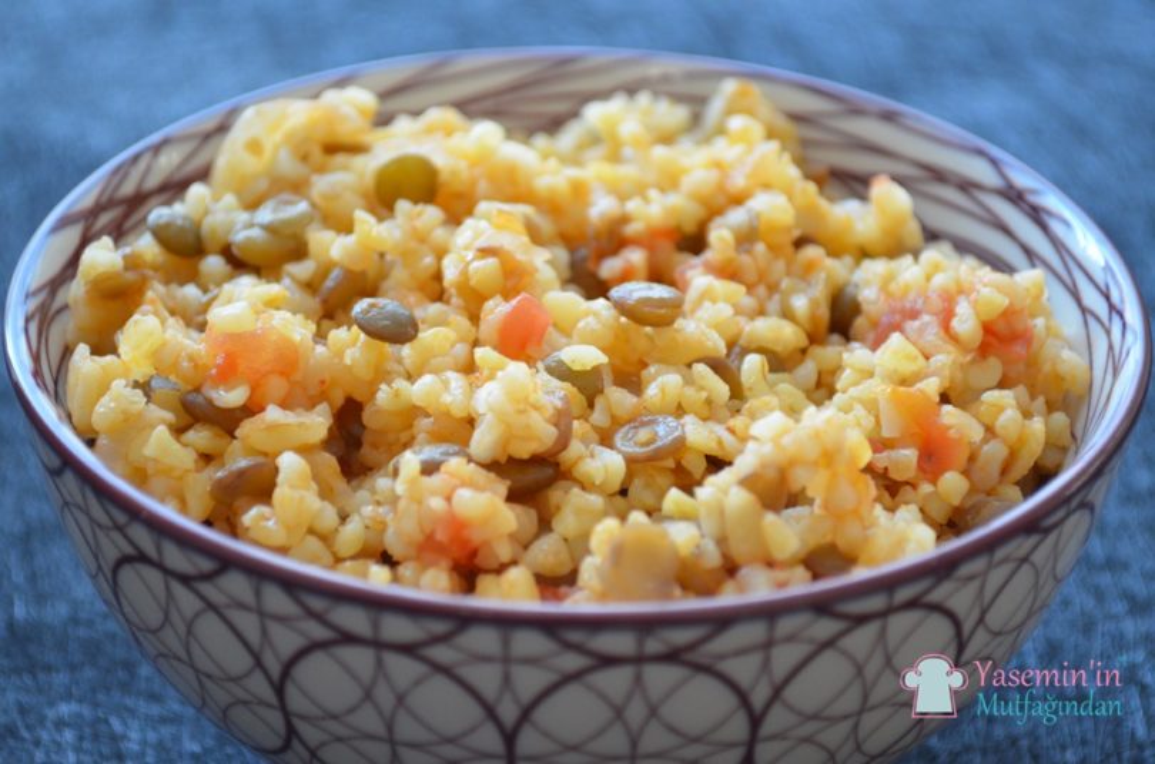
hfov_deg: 24.7
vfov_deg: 16.5
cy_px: 382
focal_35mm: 82
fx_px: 2641
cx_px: 578
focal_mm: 55
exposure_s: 1/60
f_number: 5.6
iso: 1250
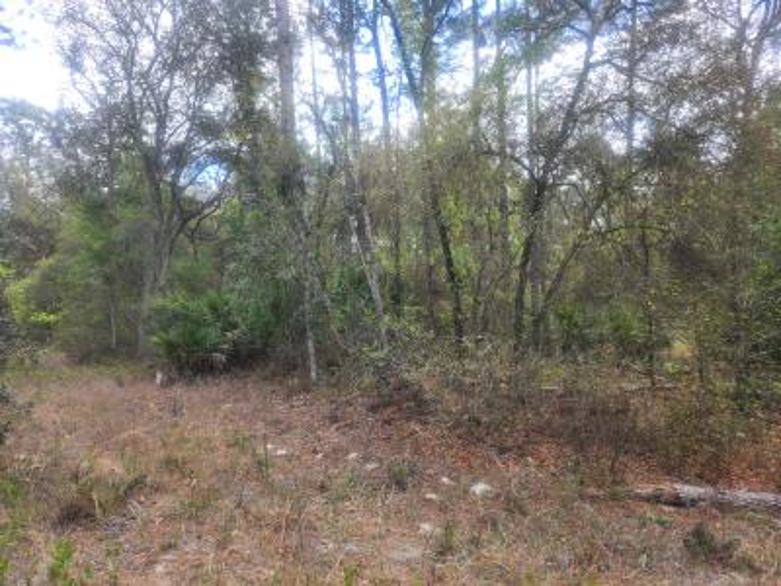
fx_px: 541
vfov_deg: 56.8
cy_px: 293
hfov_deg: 71.6
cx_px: 390
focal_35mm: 24
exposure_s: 1/489
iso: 50
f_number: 1.8
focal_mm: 5
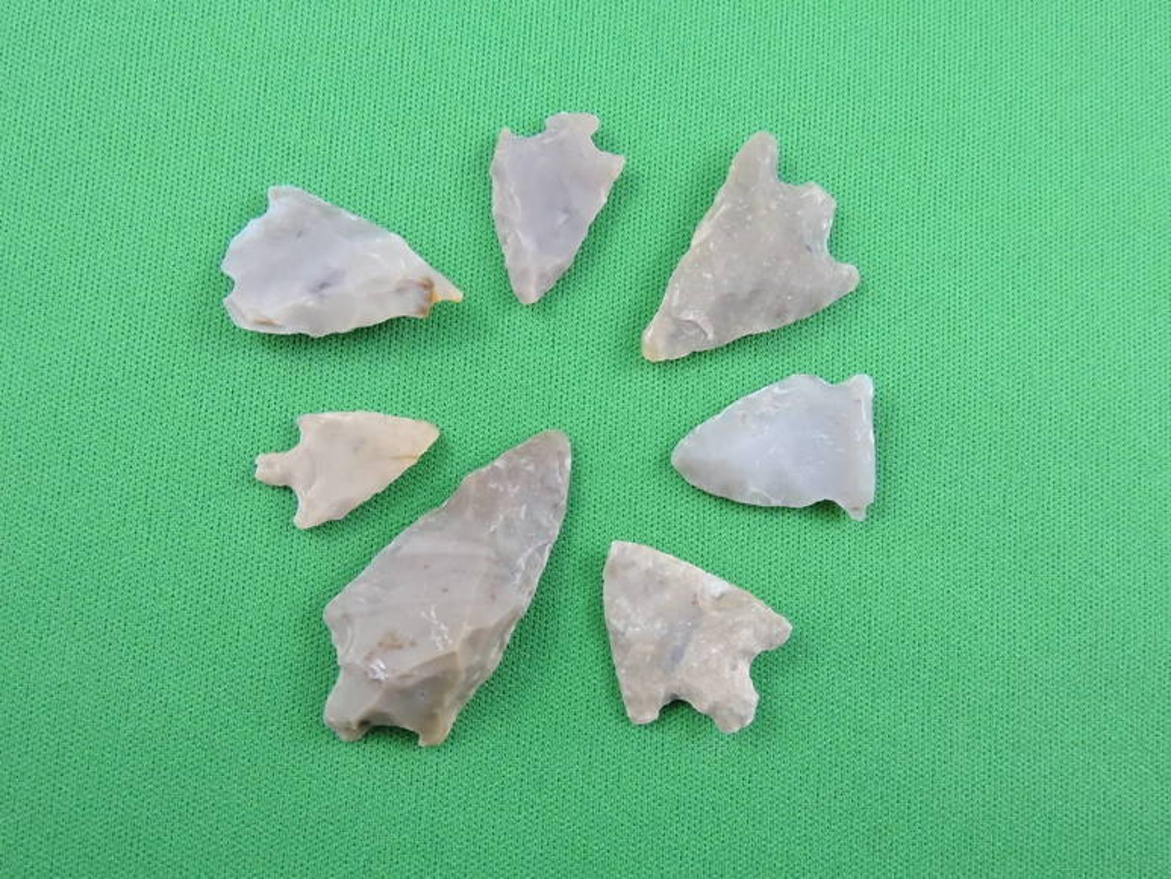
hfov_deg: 60.0
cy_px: 440
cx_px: 586
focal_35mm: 30
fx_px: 1015
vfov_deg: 46.8
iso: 720
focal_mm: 5.4
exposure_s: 1/125
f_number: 3.5
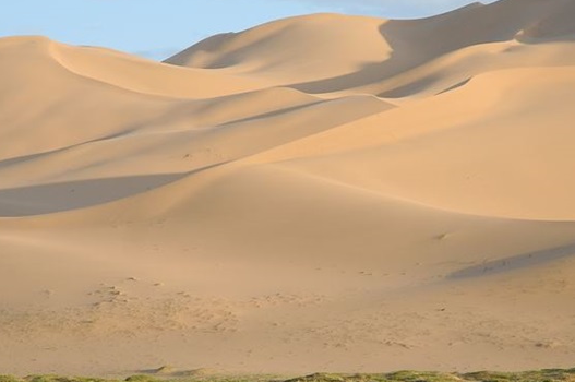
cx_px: 294
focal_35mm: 204
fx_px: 3254
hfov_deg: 10.1
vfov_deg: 6.7
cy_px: 202
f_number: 5
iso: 250
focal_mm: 70
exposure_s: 1/640
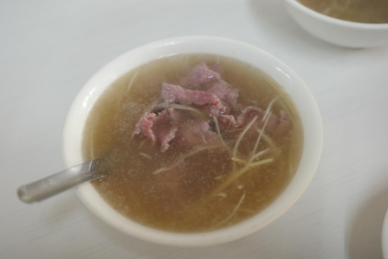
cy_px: 130
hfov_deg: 48.5
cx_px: 194
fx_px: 431
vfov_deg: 33.4
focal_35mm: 40
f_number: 2.8
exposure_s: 1/50
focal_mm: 26
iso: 800
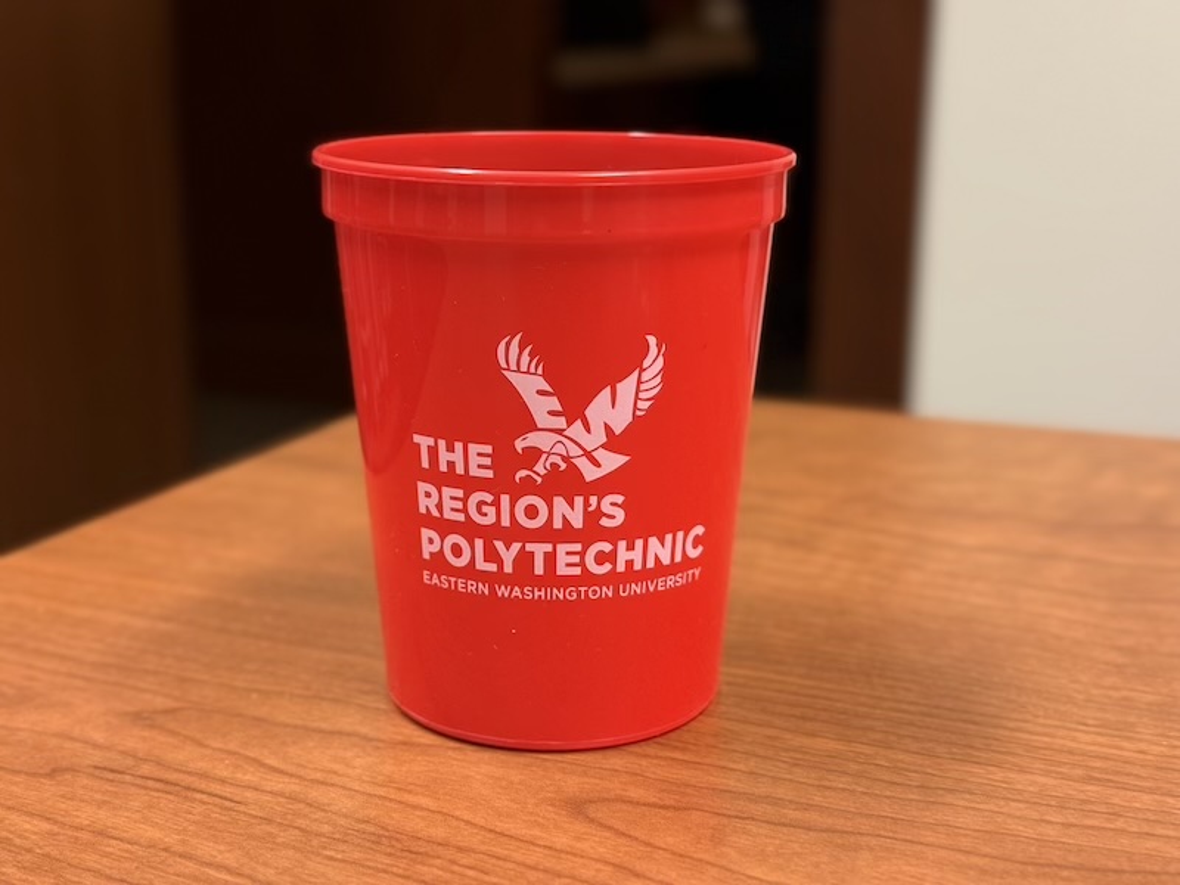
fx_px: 1636
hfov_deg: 39.7
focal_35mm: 48
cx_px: 590
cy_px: 442
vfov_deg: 30.3
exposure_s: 1/40
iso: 200
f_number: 1.78
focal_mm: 6.76
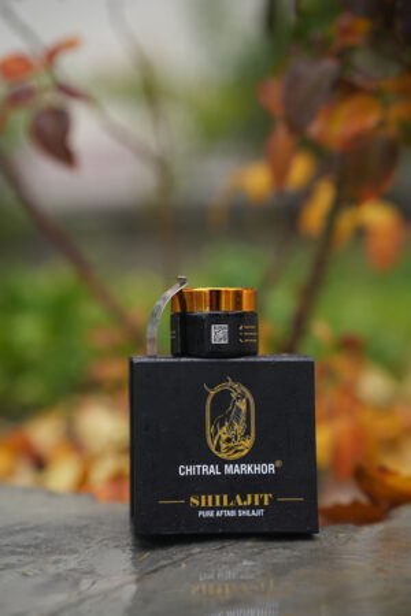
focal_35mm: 85
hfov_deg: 16.1
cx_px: 206
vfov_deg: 23.9
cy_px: 308
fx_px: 1456
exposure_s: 1/250
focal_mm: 85
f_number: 2.5
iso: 200
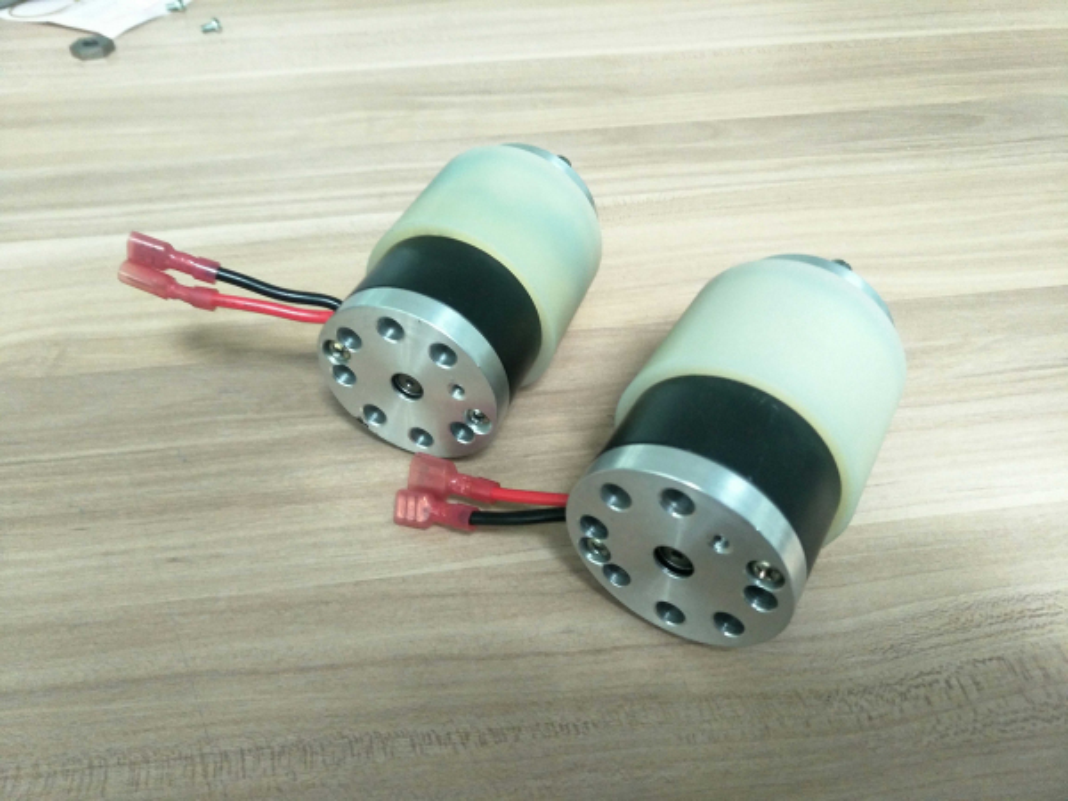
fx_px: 679
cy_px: 400
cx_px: 534
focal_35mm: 22
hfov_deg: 76.4
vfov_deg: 61.1
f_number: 2
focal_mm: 3.79
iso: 393
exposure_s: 1/20
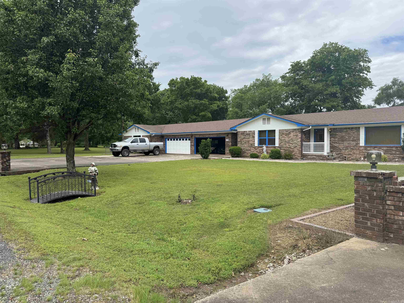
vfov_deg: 56.8
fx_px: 280
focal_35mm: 24
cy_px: 152
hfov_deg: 71.6
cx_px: 202
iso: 80
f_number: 1.78
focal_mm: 6.76
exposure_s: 1/2604
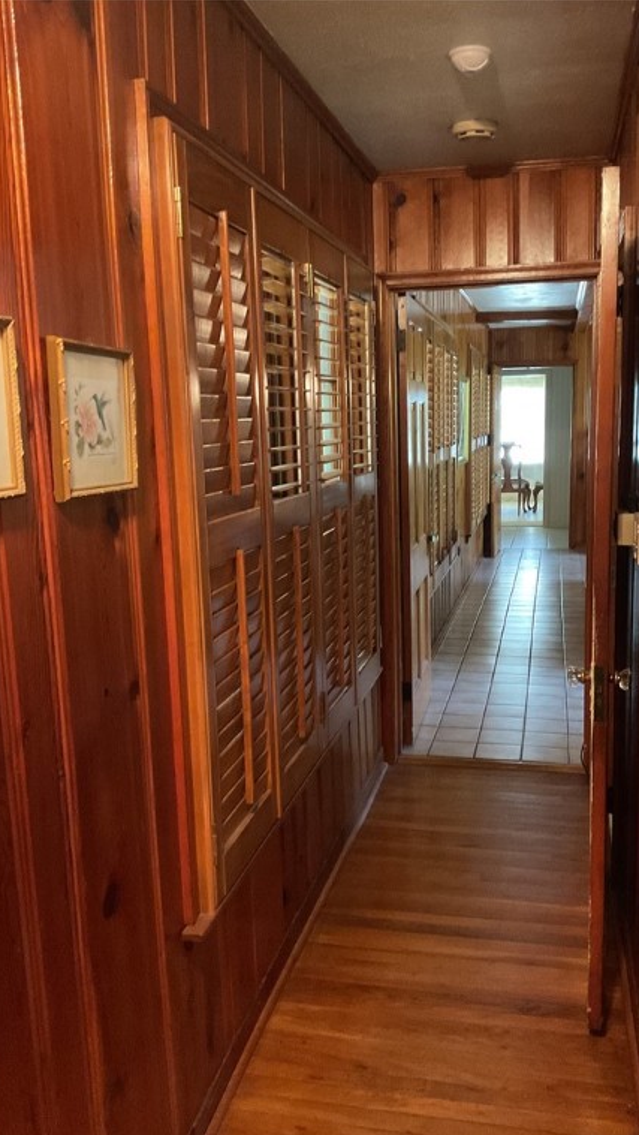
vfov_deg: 61.0
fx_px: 963
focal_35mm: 32
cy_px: 573
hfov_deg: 36.7
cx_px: 364
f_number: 1.8
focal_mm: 3
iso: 500
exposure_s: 1/30
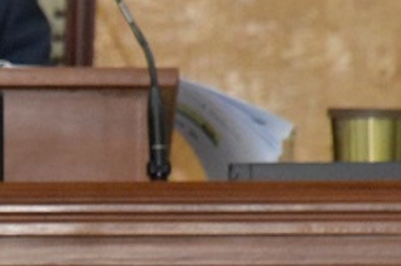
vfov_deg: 1.1
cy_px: 216
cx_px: -232
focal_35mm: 1306
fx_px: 14537
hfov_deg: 1.6
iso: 9000
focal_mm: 300
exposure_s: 1/320
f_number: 9
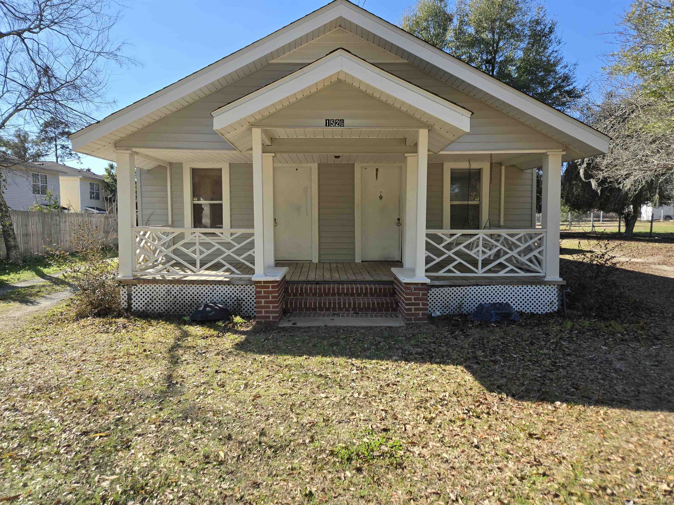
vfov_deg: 58.9
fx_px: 448
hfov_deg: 73.9
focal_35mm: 23
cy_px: 252
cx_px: 337
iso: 25
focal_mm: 5.4
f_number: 1.8
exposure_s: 1/1058
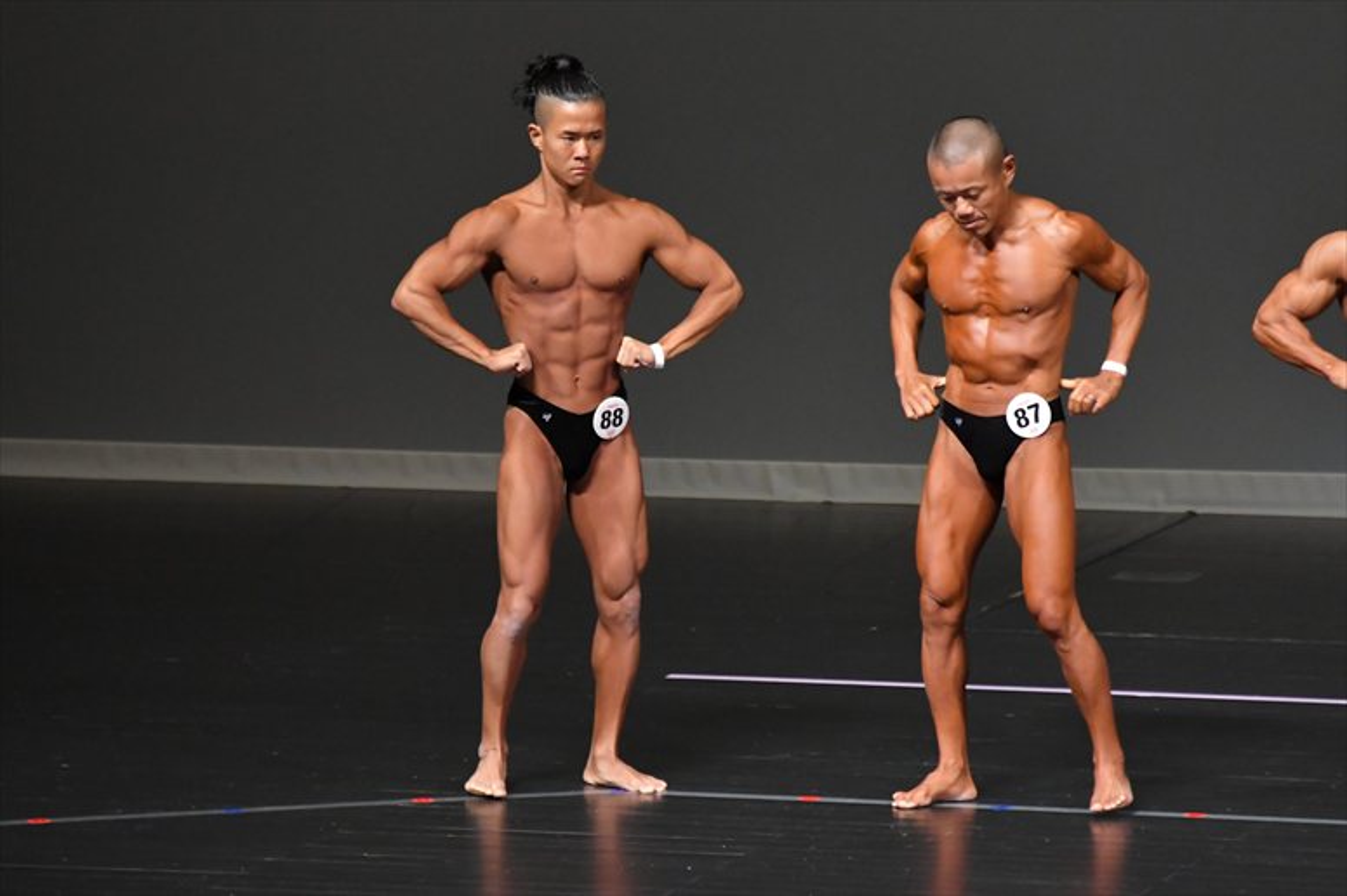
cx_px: 674
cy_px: 448
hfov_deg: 5.5
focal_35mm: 375
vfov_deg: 3.7
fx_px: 14025
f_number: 5.6
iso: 5000
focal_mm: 250
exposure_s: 1/400
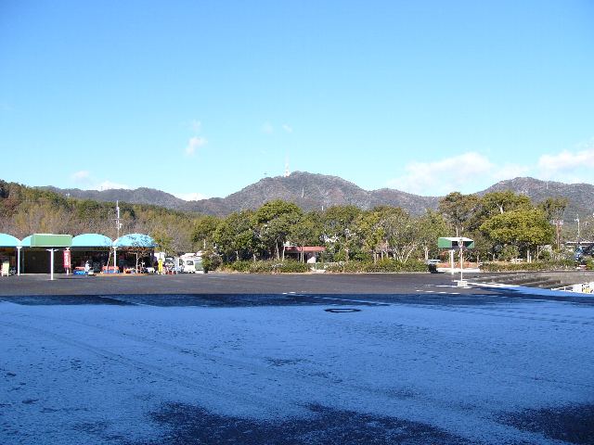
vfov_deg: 39.7
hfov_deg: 51.4
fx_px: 618
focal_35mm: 36
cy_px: 222
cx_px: 297
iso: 100
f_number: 6.5
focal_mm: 6
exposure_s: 1/1000
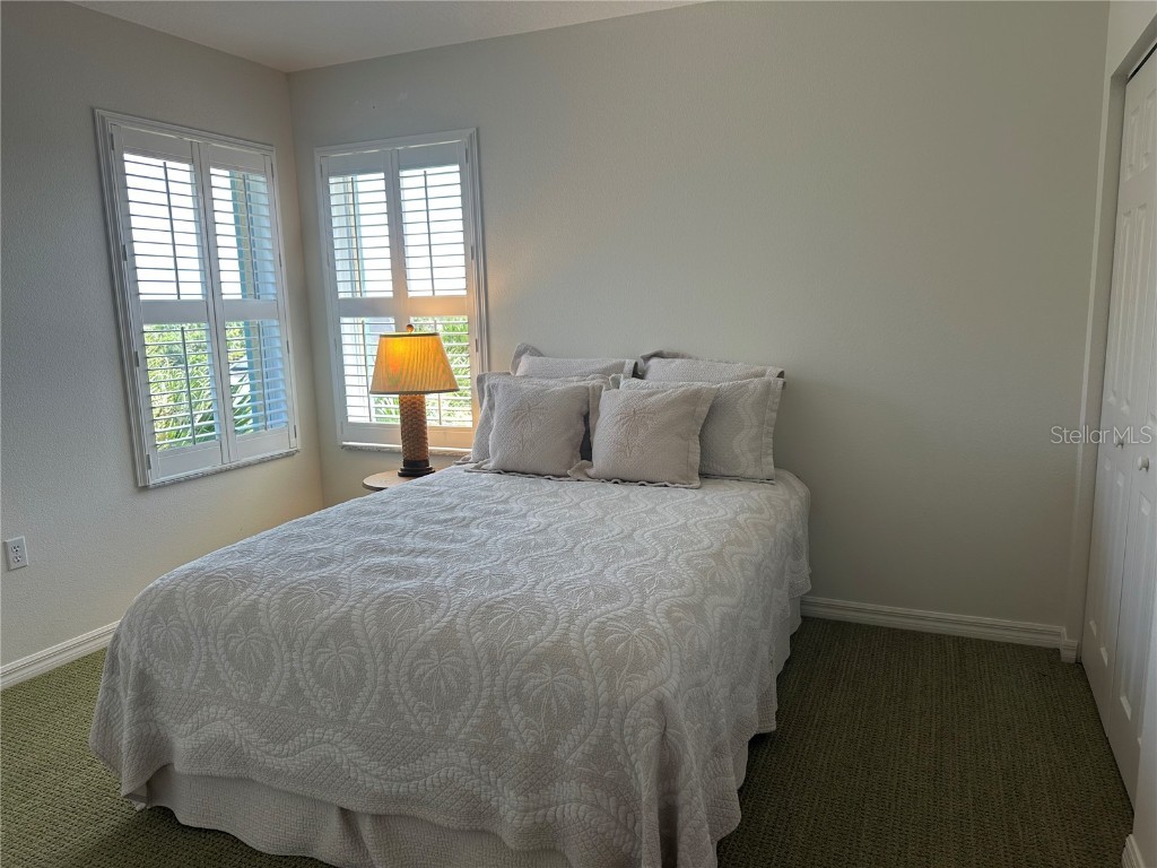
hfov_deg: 71.6
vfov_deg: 56.8
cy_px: 434
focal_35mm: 24
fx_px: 802
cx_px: 578
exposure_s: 1/120
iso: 80
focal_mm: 6.86
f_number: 1.78
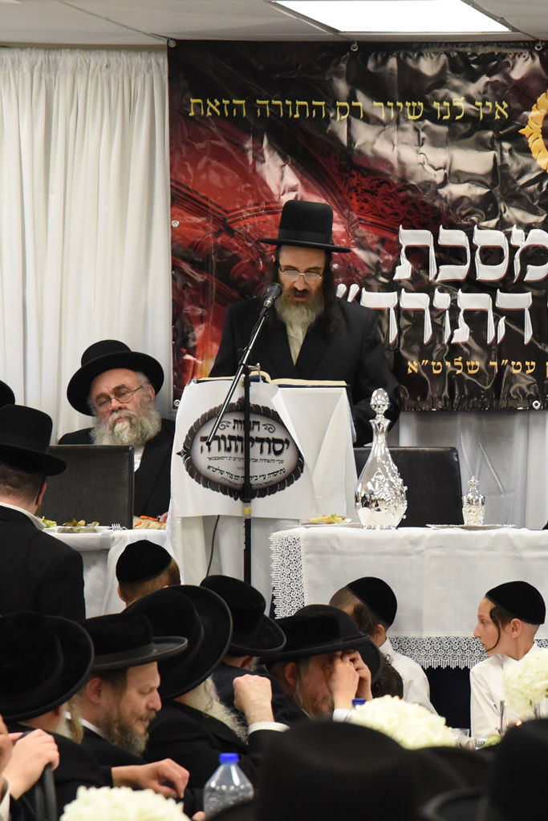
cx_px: 274
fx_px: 2739
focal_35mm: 120
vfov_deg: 17.1
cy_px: 410
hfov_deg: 11.4
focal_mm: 120
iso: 4000
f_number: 5.6
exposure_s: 1/250
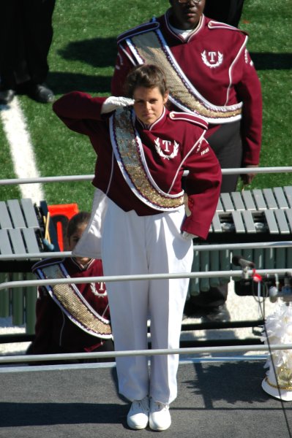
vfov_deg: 3.4
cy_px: 219
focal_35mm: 600
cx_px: 146
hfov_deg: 2.3
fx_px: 7312
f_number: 5.6
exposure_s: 1/640
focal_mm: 400
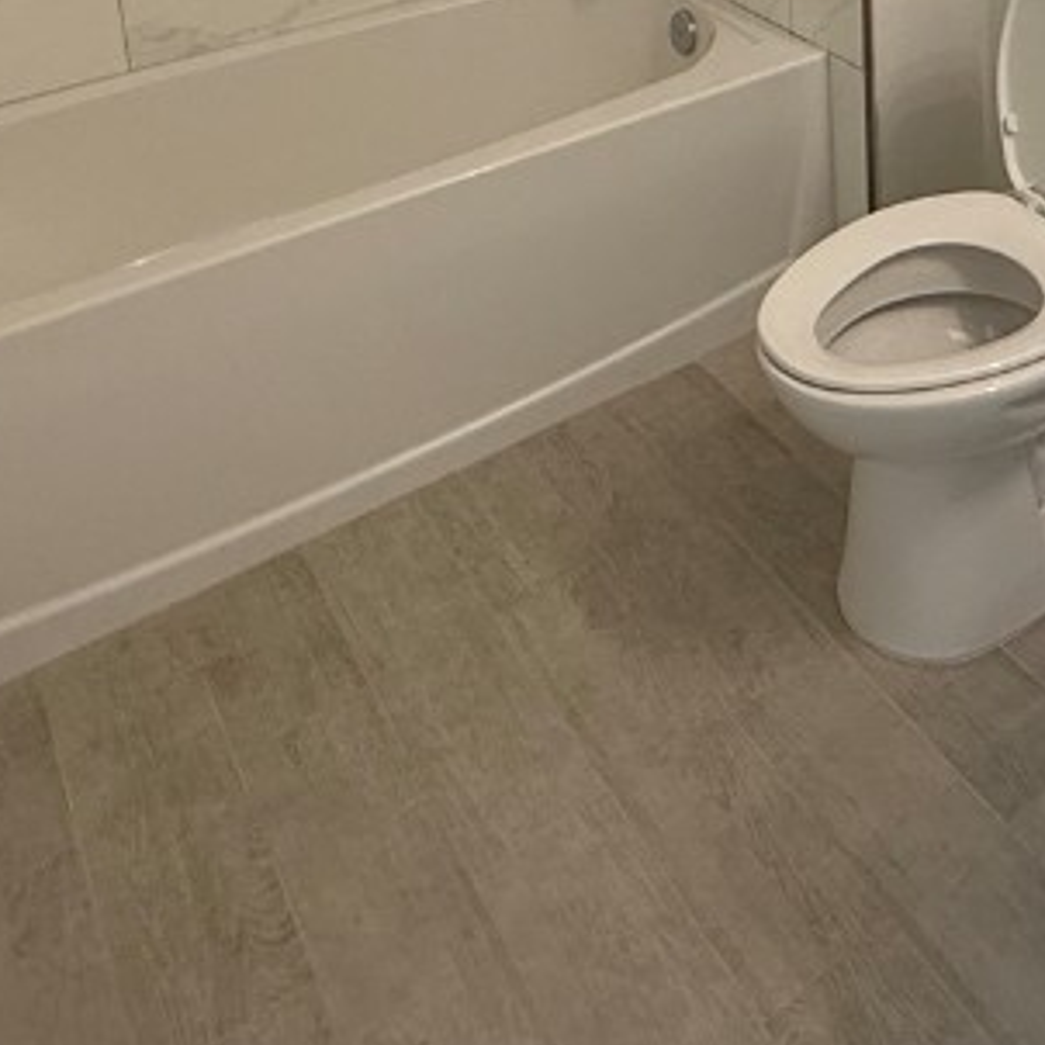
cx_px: 945
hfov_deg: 37.4
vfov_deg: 32.1
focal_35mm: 42
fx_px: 1434
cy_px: -256
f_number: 2.2
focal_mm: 2.22
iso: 200
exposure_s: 1/120
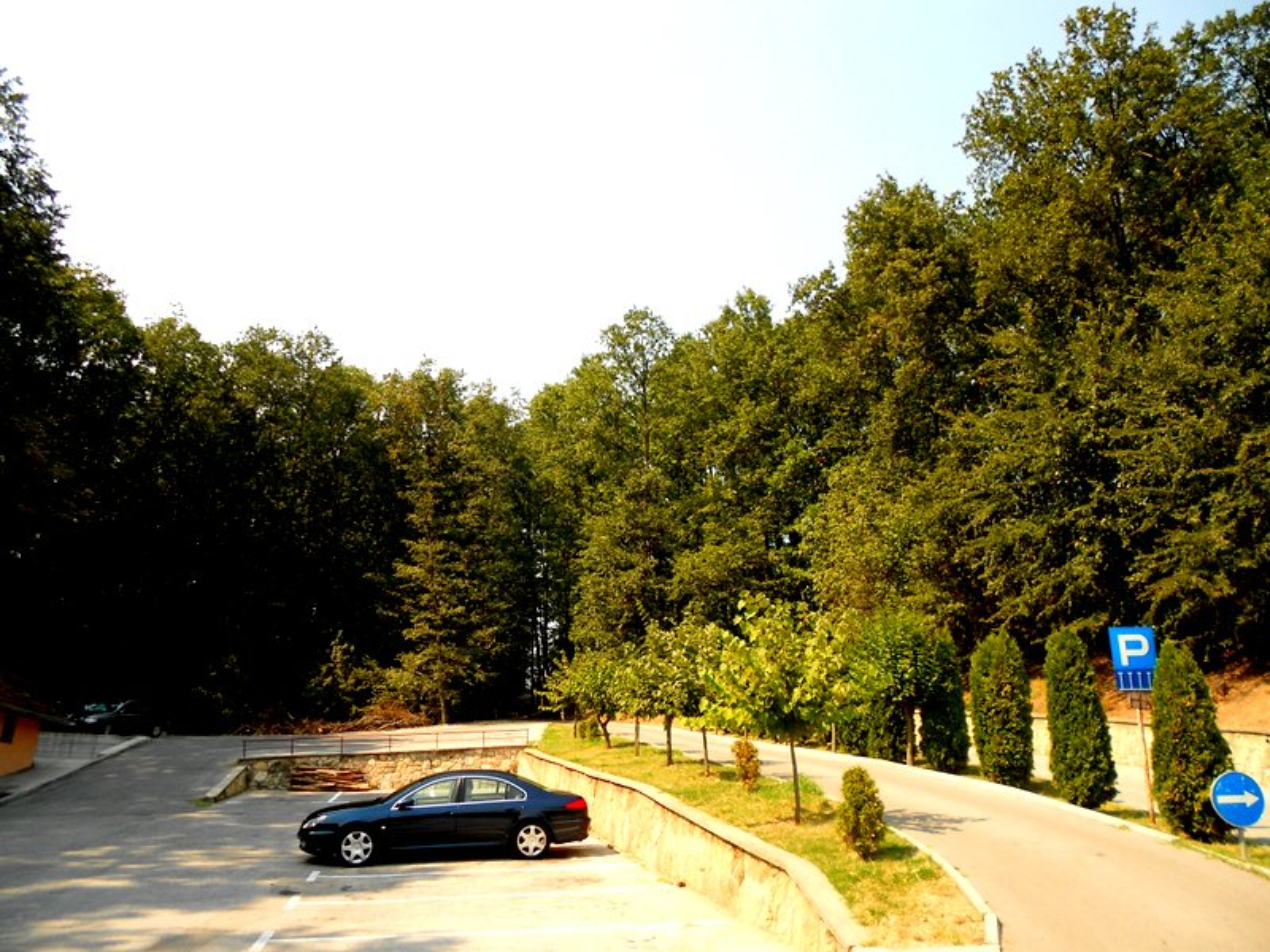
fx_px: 954
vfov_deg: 53.1
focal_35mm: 26
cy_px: 476
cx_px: 635
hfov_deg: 67.3
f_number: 3.2
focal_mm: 4.6
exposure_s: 1/500
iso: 80
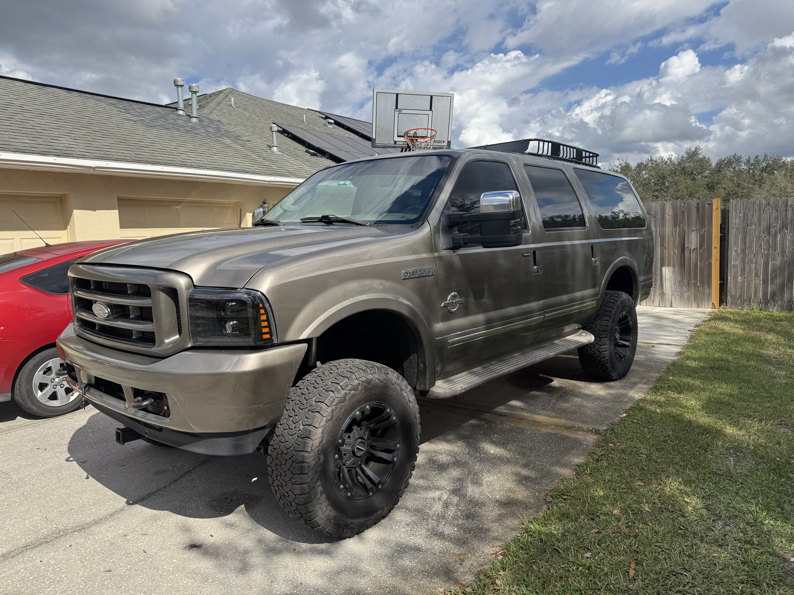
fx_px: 550
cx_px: 397
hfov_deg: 71.6
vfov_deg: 56.8
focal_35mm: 24
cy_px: 298
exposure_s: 1/4608
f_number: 1.78
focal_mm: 6.76
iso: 80
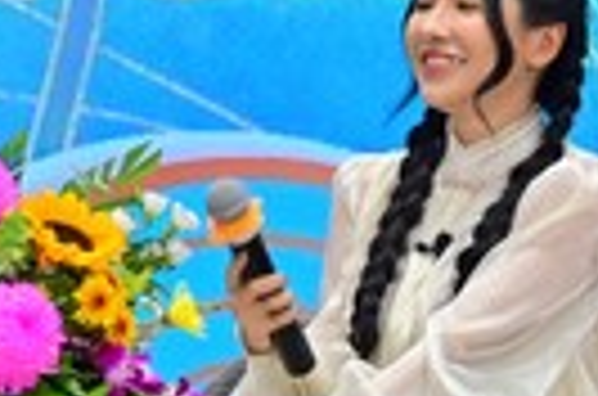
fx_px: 7474
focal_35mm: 451
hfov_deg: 4.6
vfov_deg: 3.0
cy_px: 133
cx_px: 130
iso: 1600
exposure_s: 1/125
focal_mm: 92
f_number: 5
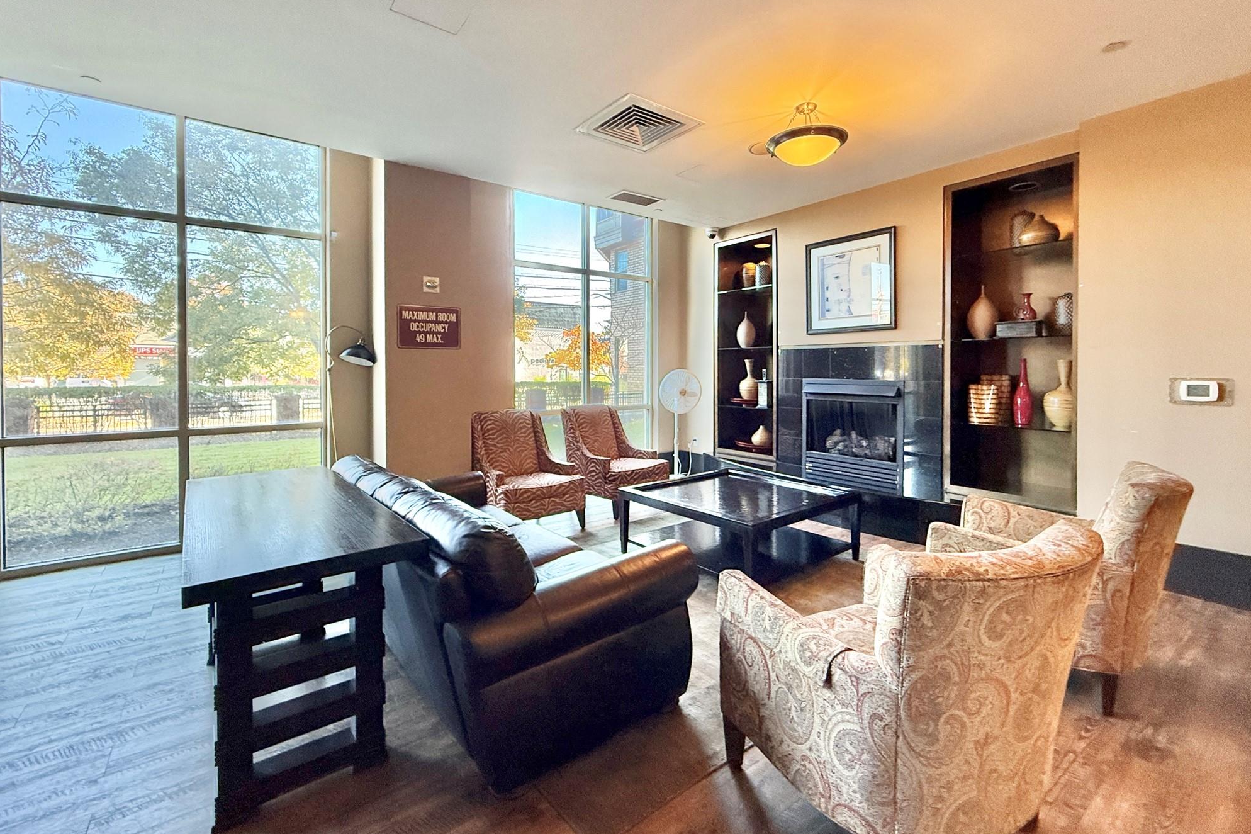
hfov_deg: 100.4
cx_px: 632
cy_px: 387
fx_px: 521
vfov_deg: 77.2
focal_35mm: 15
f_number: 2.2
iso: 320
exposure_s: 1/120
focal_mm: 2.22
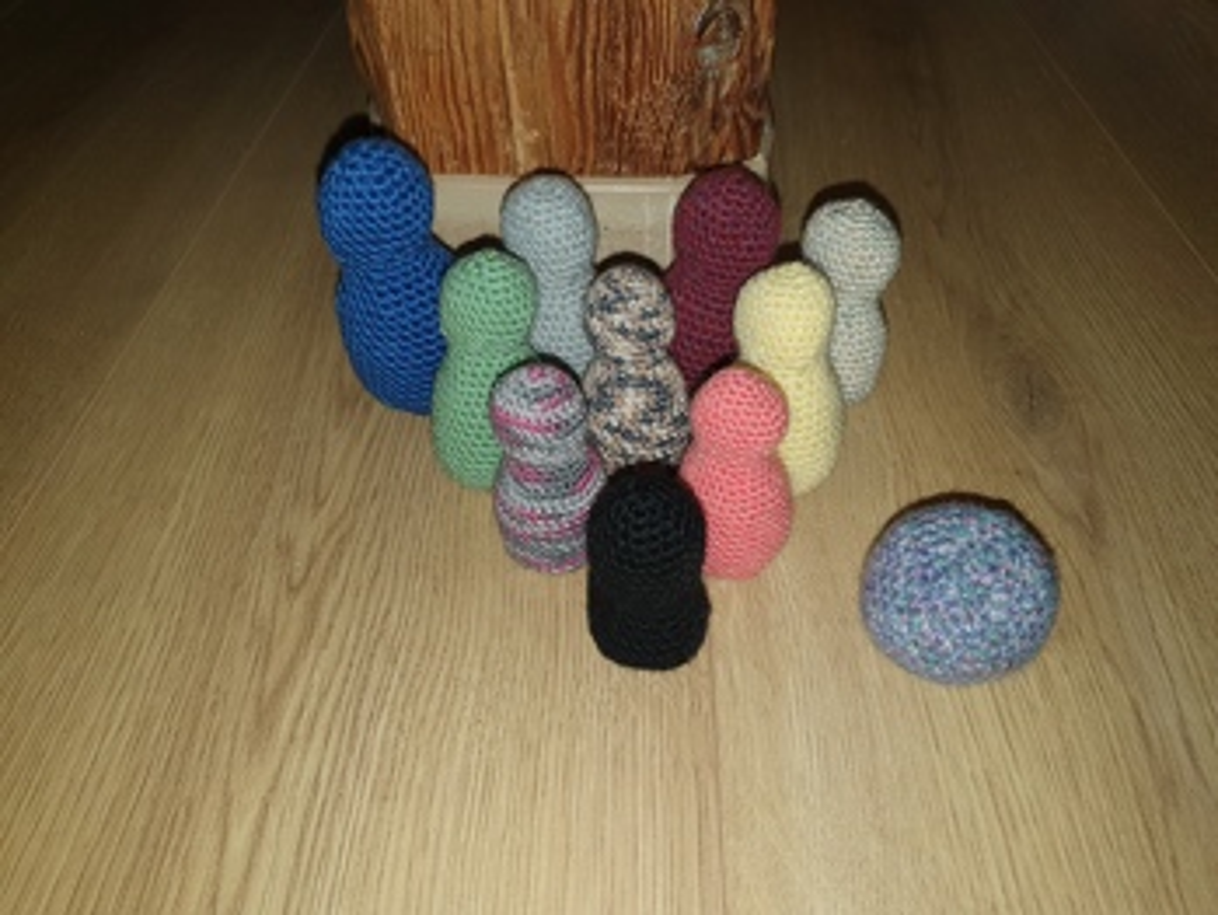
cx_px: 609
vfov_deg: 53.1
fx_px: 915
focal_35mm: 26
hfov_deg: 67.3
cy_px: 458
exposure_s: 1/149
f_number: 1.5
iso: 50
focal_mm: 4.32
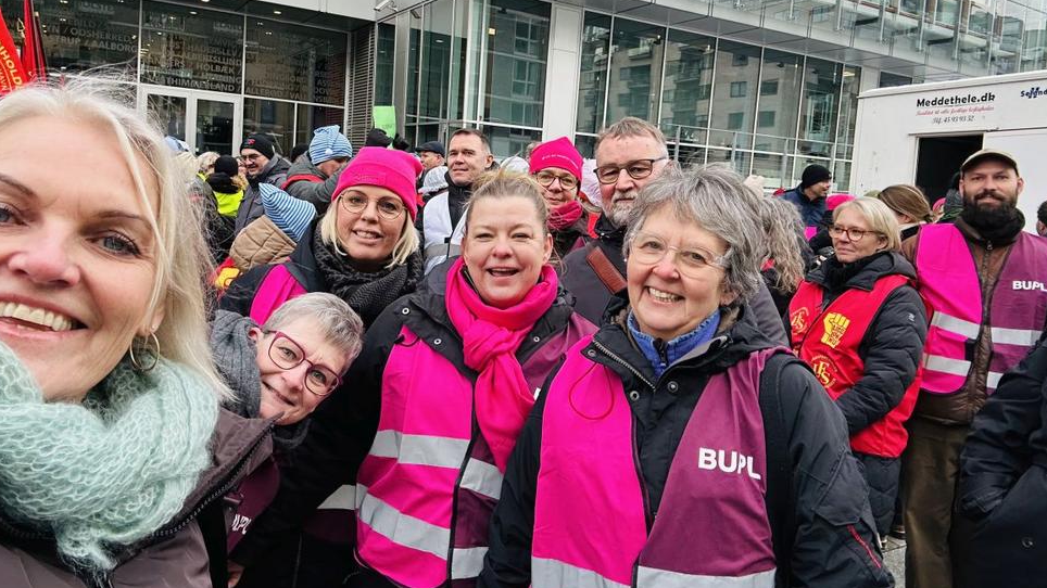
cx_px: 520
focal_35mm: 26
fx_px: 722
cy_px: 228
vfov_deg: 44.1
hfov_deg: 71.9
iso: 40
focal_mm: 2.69
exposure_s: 1/121
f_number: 1.9
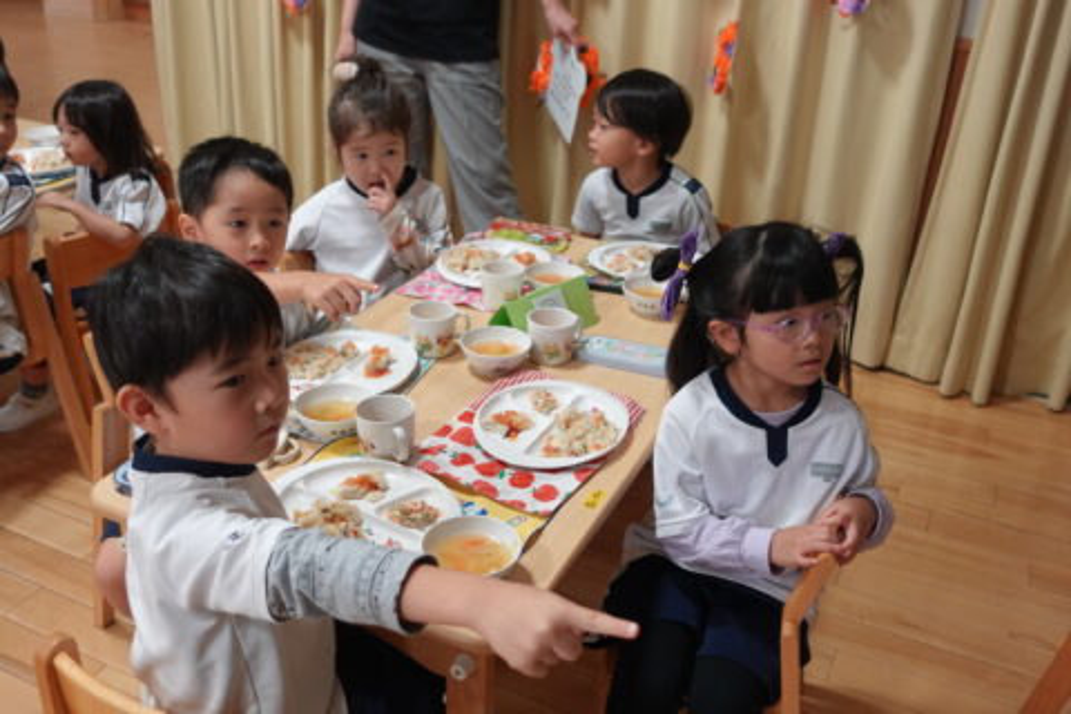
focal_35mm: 35
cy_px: 357
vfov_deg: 37.9
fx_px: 1041
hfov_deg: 54.4
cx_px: 536
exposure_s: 1/80
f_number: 2.8
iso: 640
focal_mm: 13.4
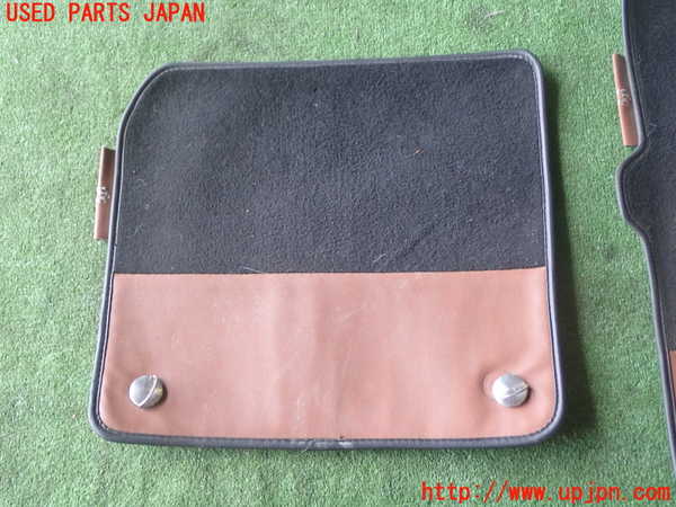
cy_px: 254
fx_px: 859
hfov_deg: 42.9
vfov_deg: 32.9
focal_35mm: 44
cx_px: 338
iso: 200
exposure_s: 1/80
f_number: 2.9
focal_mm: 7.84
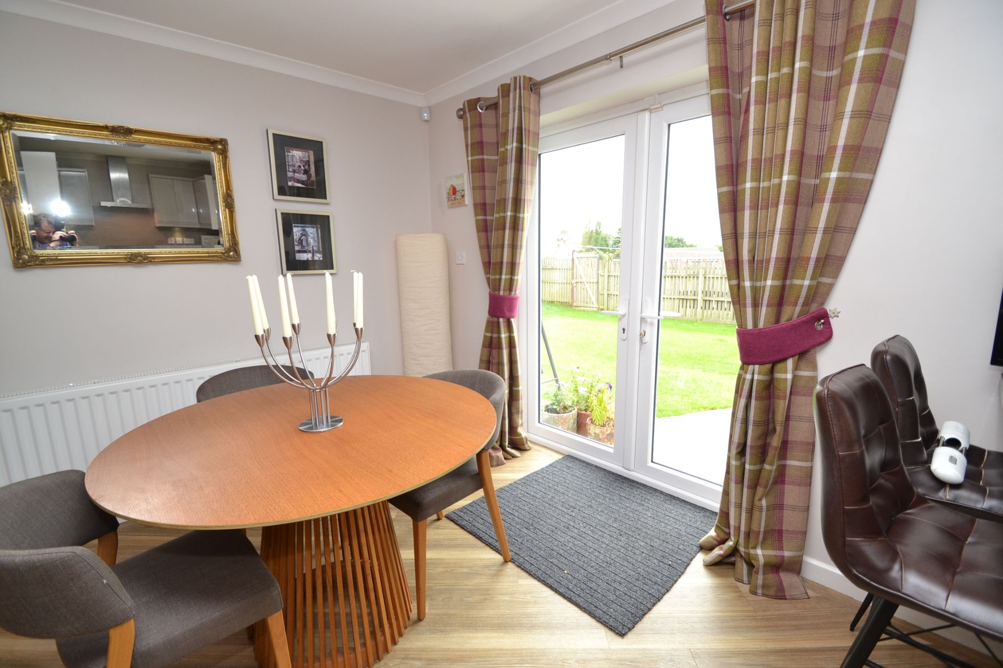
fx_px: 418
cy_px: 334
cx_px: 502
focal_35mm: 15
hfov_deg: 100.4
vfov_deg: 77.3
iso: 400
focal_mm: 10
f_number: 4
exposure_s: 1/60
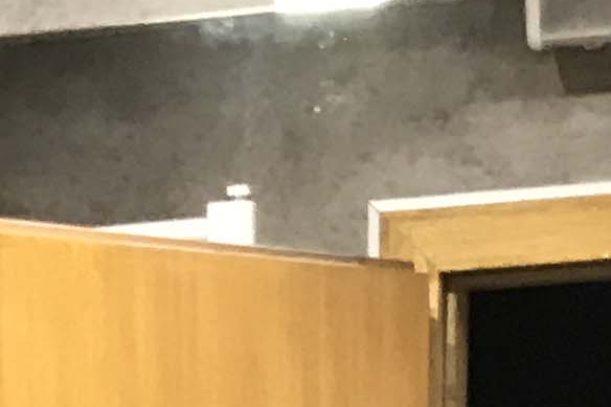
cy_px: 1810
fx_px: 3410
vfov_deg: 5.6
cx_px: -42
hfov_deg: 10.1
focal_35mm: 201
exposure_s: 1/17
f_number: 1.8
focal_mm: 3.99
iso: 50
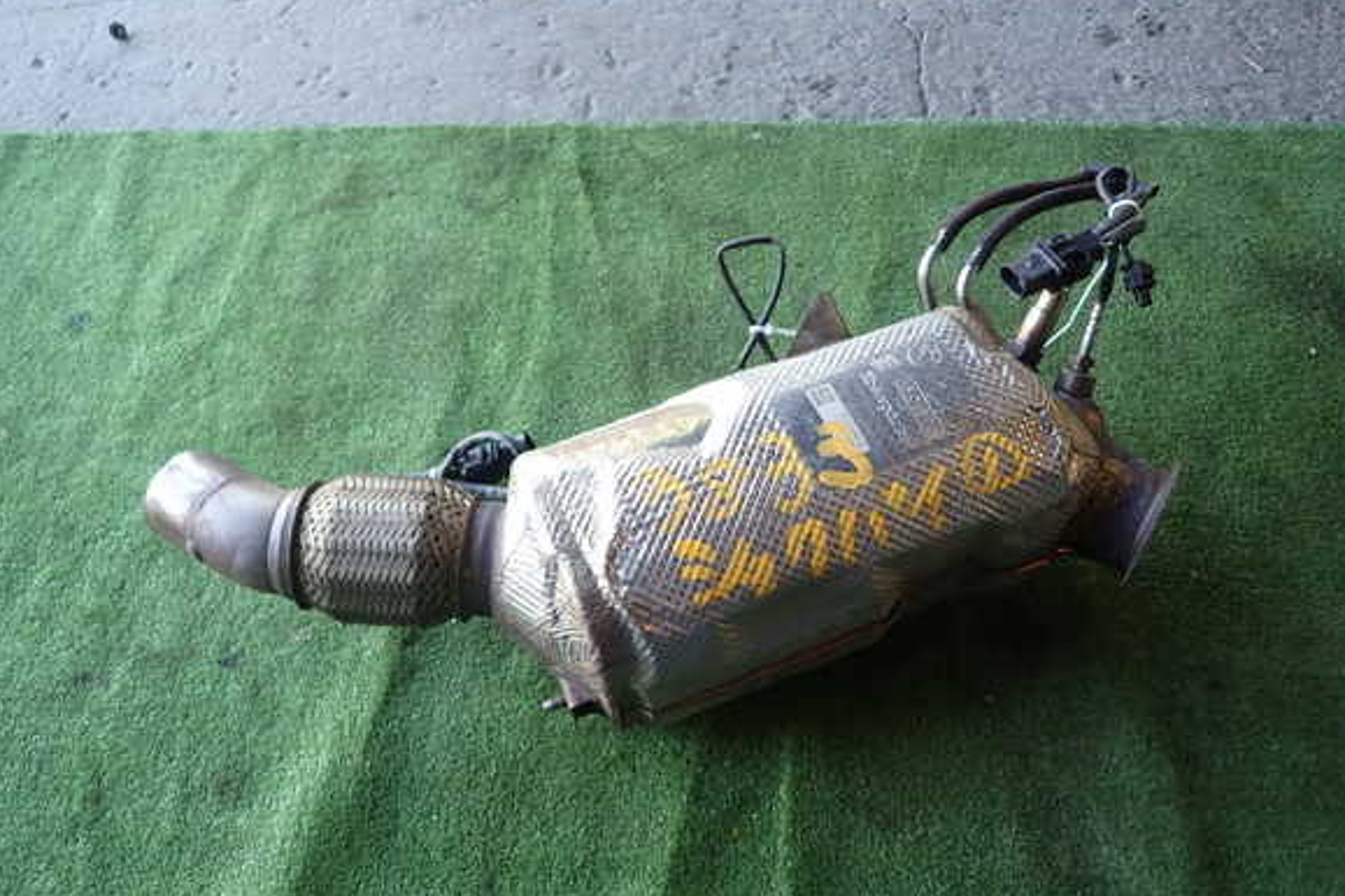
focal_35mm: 27
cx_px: 659
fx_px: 1008
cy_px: 458
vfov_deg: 47.9
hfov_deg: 67.4
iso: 100
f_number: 2
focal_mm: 4.5
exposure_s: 1/60
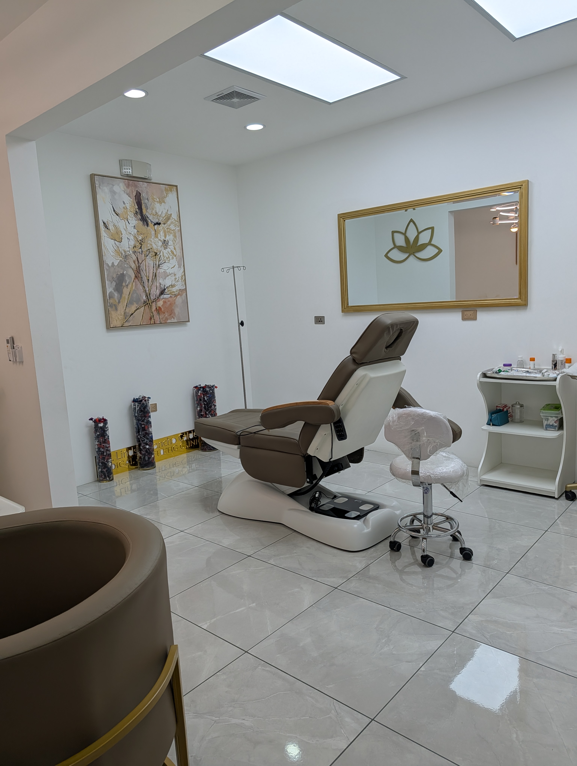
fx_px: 532
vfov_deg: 71.5
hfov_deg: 56.9
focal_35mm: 24
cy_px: 383
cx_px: 288
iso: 21
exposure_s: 1/225
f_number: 1.68
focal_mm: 6.9
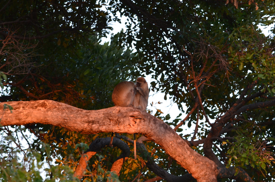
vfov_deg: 3.0
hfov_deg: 4.6
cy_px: 91
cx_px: 138
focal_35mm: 450
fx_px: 3431
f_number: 9
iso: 500
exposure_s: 1/30
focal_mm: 300
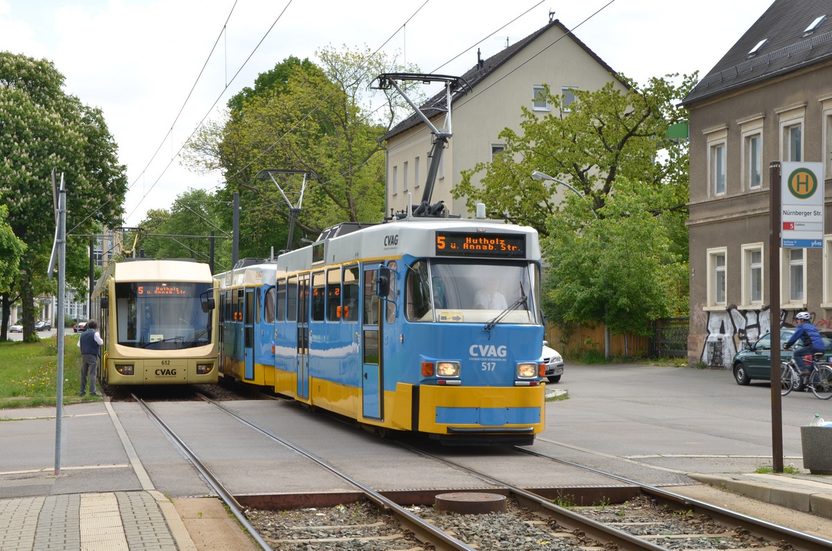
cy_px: 276
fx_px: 1453
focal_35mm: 63
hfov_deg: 32.0
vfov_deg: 21.5
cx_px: 416
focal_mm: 42
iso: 100
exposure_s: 1/80
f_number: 13
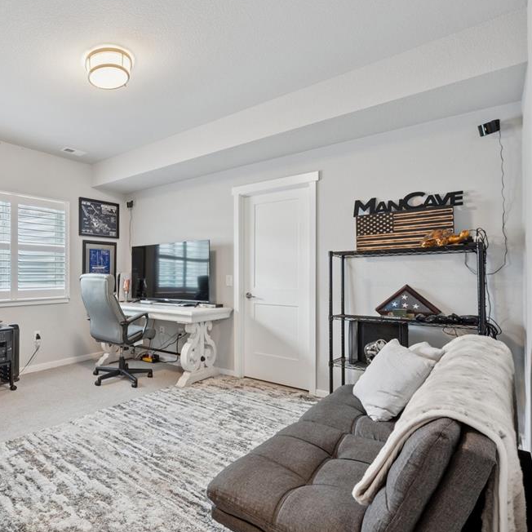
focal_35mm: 20
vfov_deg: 74.8
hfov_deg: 68.5
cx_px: 116
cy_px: 266
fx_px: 348
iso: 100
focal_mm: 15
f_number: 11
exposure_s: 1.3
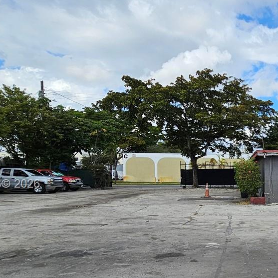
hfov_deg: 42.3
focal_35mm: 33
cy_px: 185
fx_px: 300
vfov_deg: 48.9
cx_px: 284
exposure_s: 1/2600
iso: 50
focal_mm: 2.2
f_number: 2.2
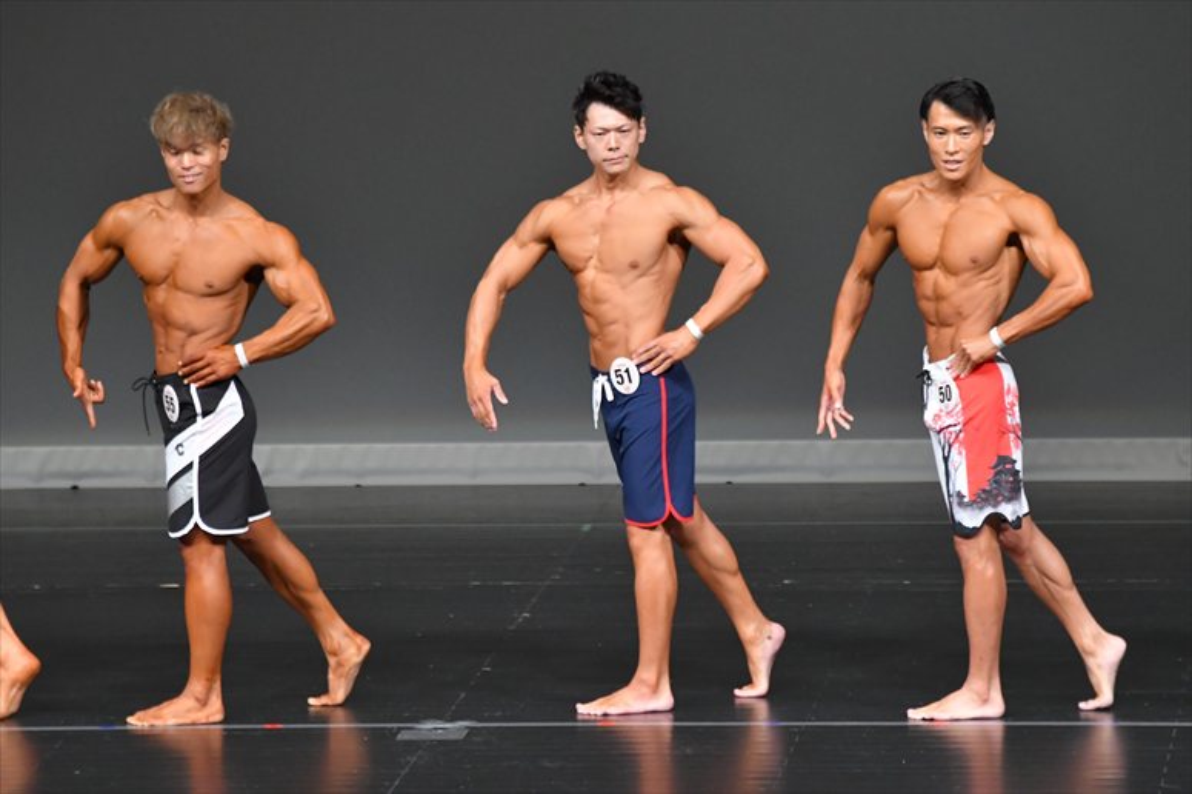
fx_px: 10425
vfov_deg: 4.4
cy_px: 397
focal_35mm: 315
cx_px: 596
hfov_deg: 6.5
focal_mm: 210
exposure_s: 1/400
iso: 4000
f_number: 5.6
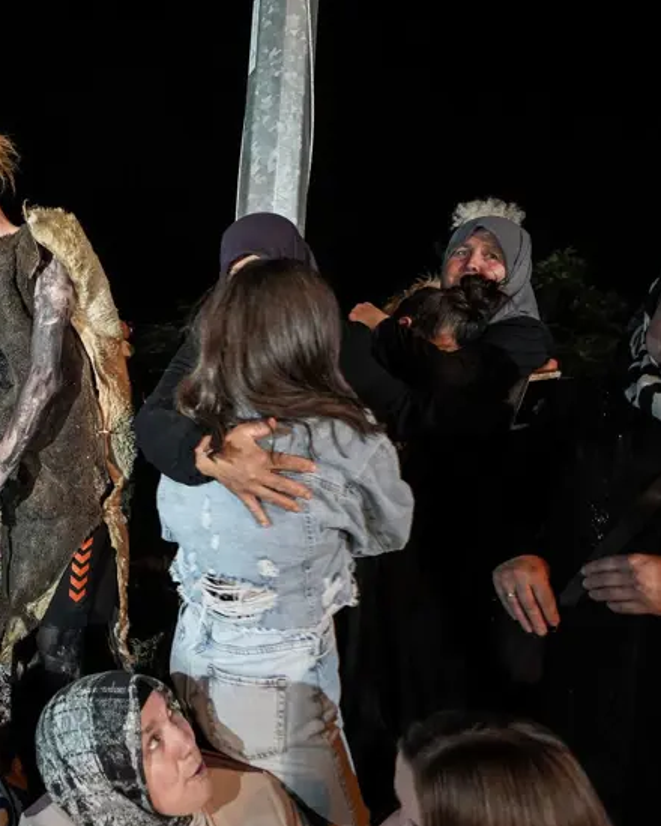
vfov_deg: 70.2
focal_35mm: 24
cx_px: 57
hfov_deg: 51.4
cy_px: 387
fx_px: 587
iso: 3200
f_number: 2.8
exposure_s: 1/160
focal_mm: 16
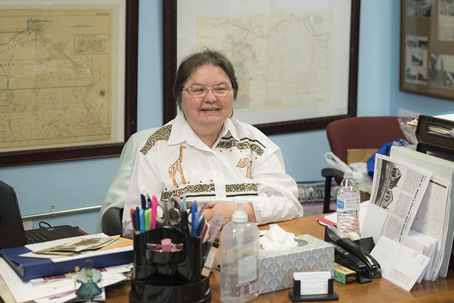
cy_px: 152
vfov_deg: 19.5
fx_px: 883
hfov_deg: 28.8
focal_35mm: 70
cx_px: 227
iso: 1250
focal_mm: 70
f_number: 4
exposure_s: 1/320
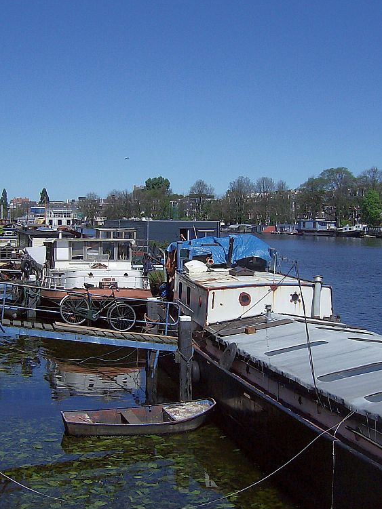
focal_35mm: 49
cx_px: 173
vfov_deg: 38.9
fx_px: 721
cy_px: 252
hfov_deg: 29.7
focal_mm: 6
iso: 100
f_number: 4.7
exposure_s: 1/1299
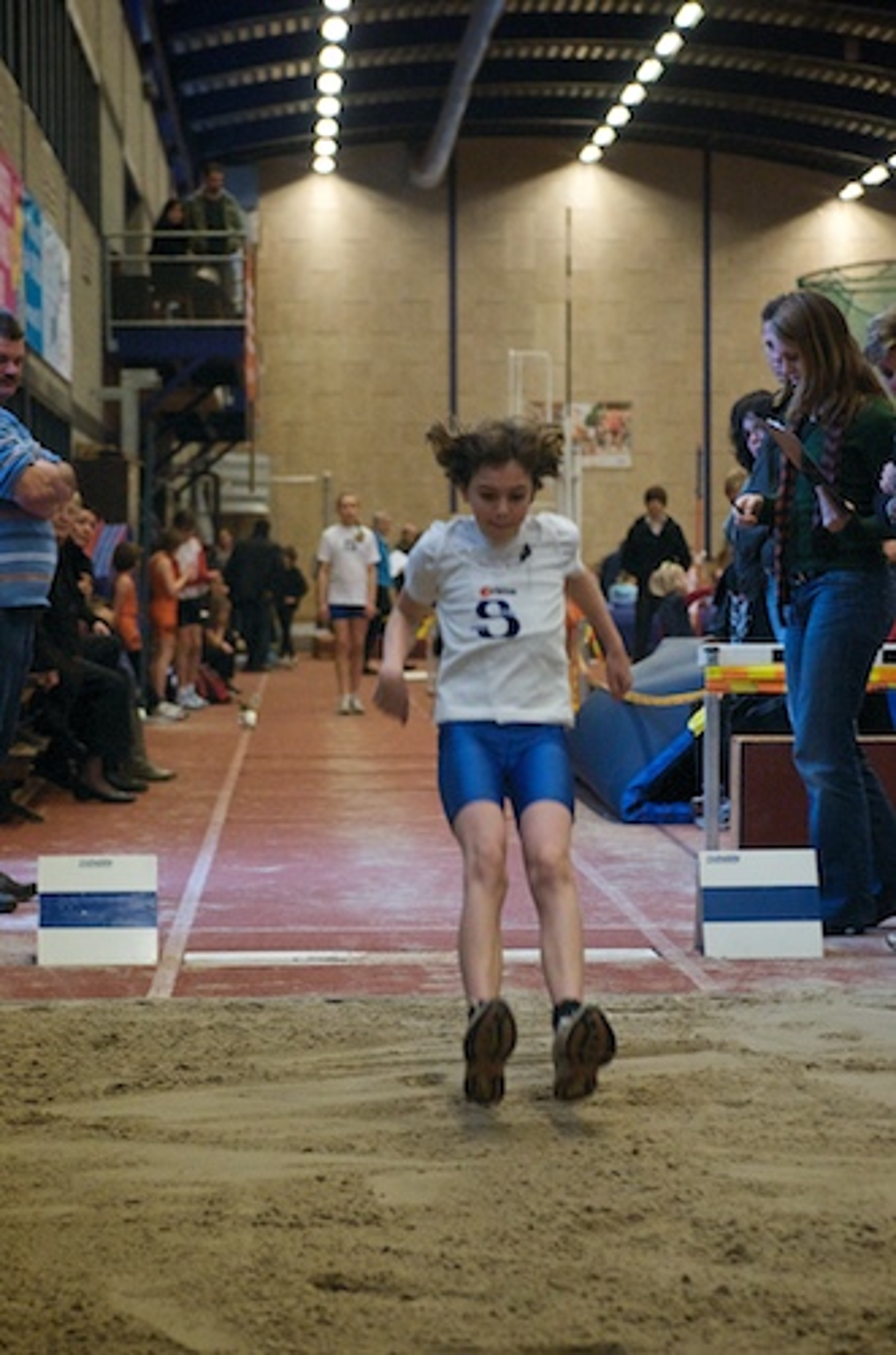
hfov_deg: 13.0
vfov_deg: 19.5
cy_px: 678
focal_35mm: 105
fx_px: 3939
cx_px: 448
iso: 3200
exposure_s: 1/200
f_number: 4.5
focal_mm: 70
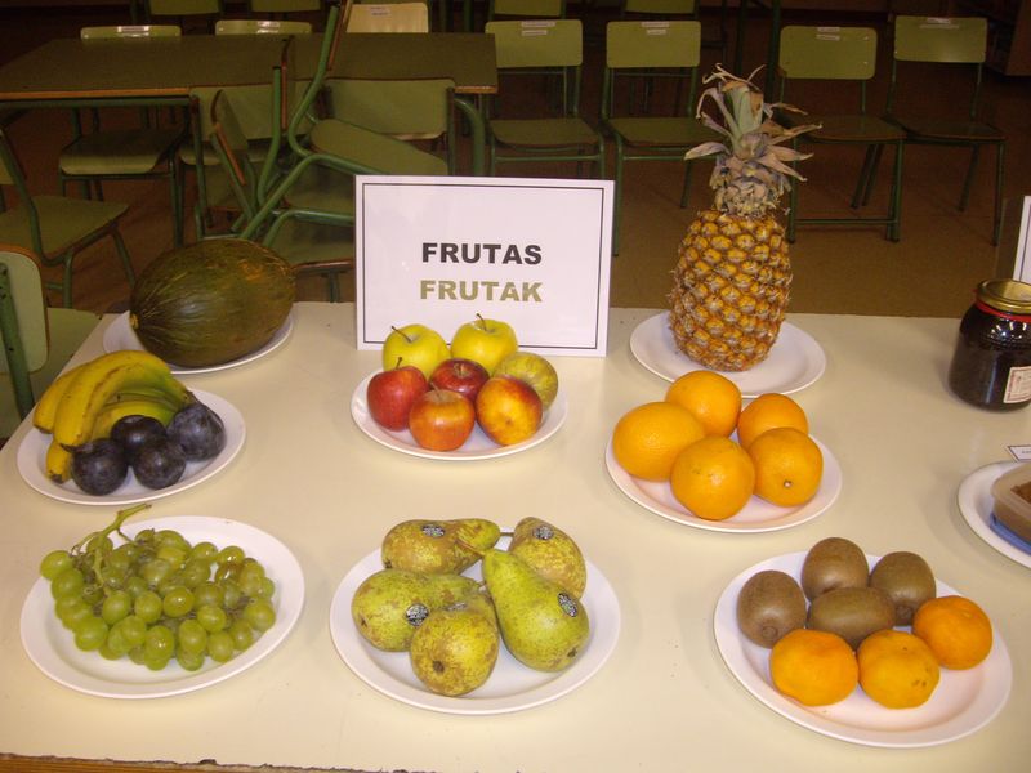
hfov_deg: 49.0
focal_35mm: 38
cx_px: 516
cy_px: 386
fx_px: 1132
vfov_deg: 37.7
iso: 200
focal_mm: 6.2
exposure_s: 1/40
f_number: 2.7
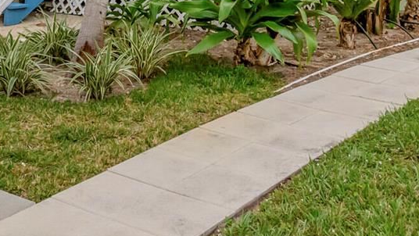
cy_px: -89
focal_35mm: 60
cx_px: 169
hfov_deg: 34.8
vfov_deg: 18.4
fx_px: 667
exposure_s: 1/640
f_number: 8
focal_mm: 10
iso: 500
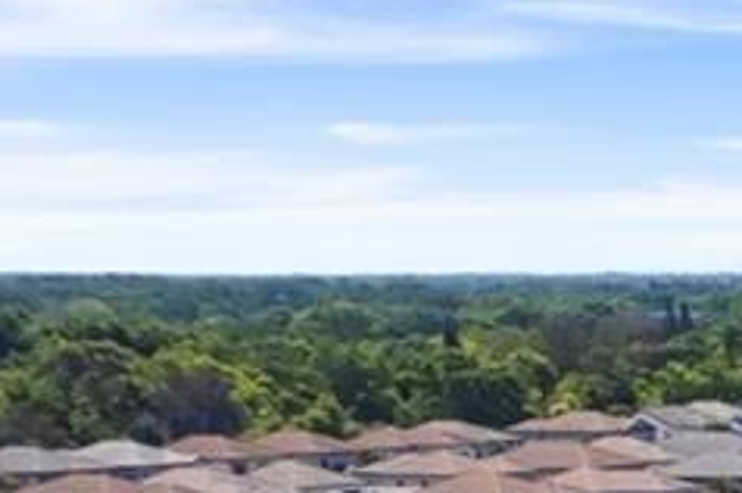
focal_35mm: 148
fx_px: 3046
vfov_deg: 8.0
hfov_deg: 9.6
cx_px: 2413
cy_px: 1431
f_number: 2.8
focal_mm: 8.38
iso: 100
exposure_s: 1/400
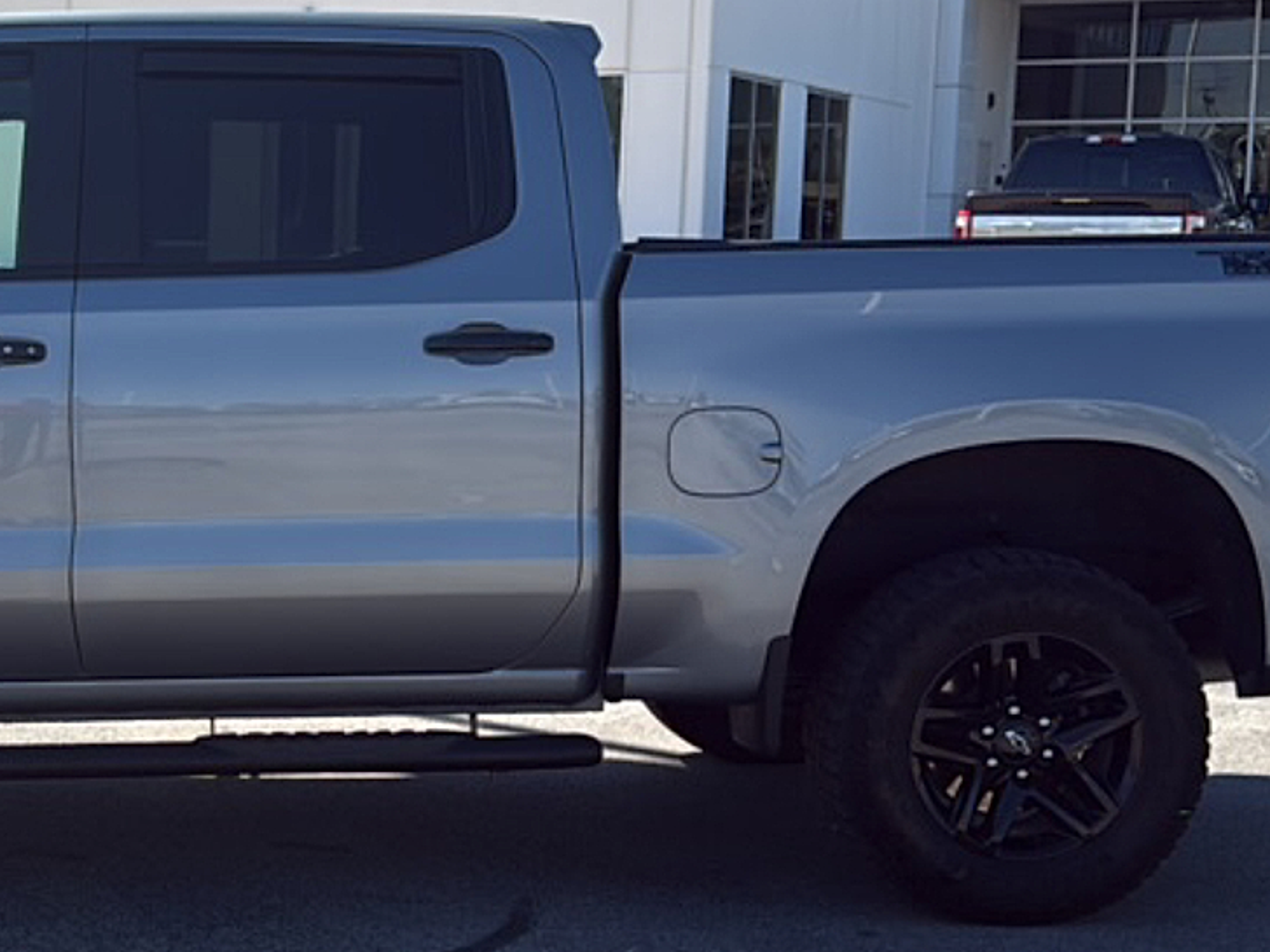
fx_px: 2018
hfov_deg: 33.4
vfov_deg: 26.5
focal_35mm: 55
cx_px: 166
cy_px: 507
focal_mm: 6.76
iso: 80
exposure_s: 1/4167
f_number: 1.78
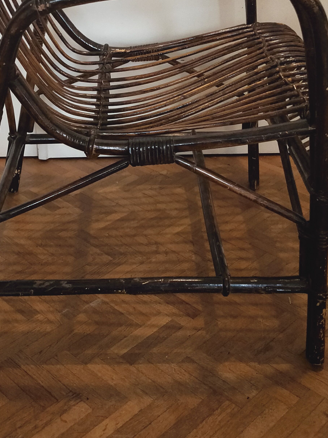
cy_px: 87
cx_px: 121
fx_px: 556
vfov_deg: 41.1
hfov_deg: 32.7
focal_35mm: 44
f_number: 1.7
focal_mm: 3.99
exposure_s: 1/33
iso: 302
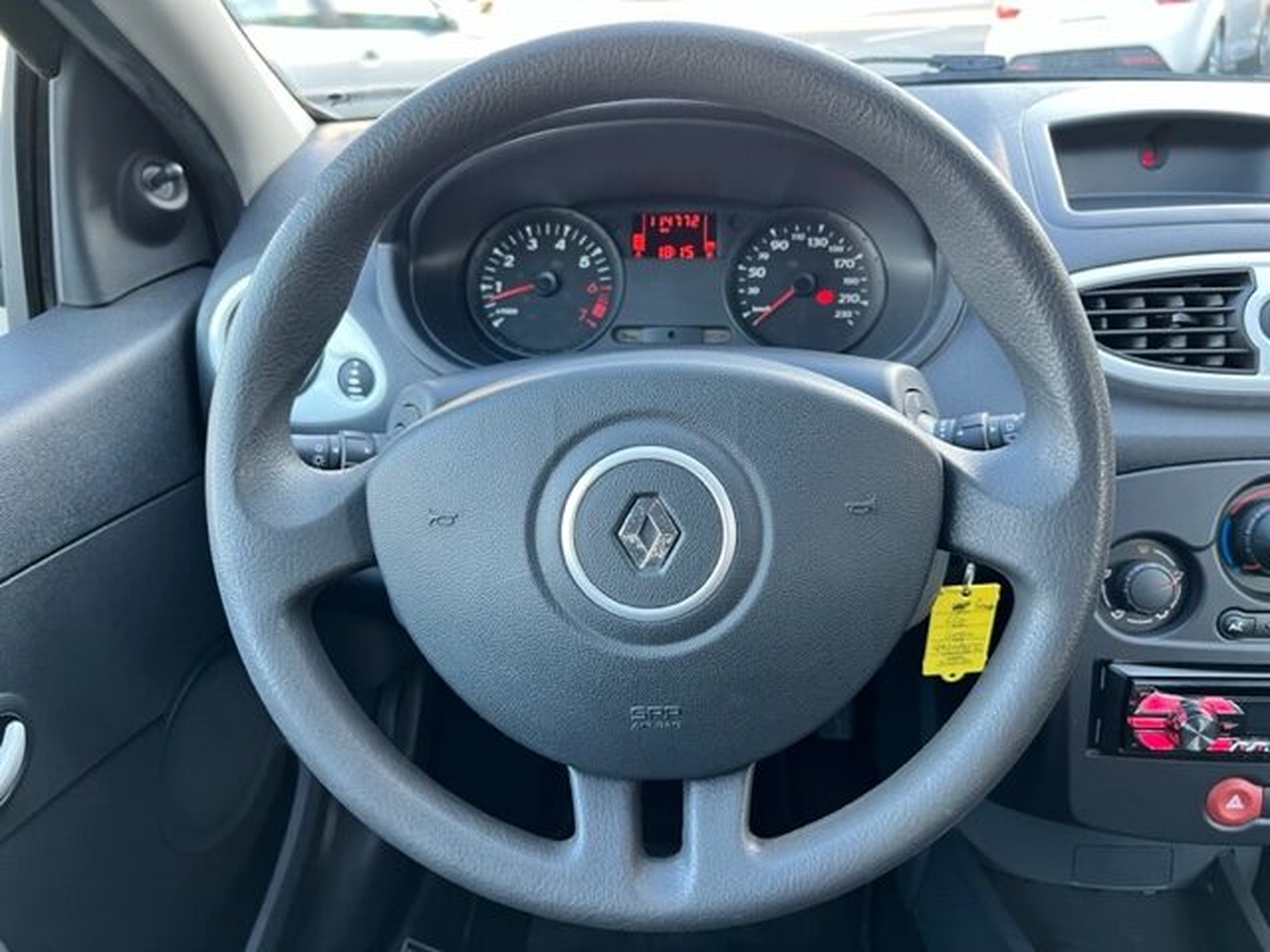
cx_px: 635
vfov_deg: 53.1
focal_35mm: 26
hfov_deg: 67.3
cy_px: 476
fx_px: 954
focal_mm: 5.7
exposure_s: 1/85
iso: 125
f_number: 1.5
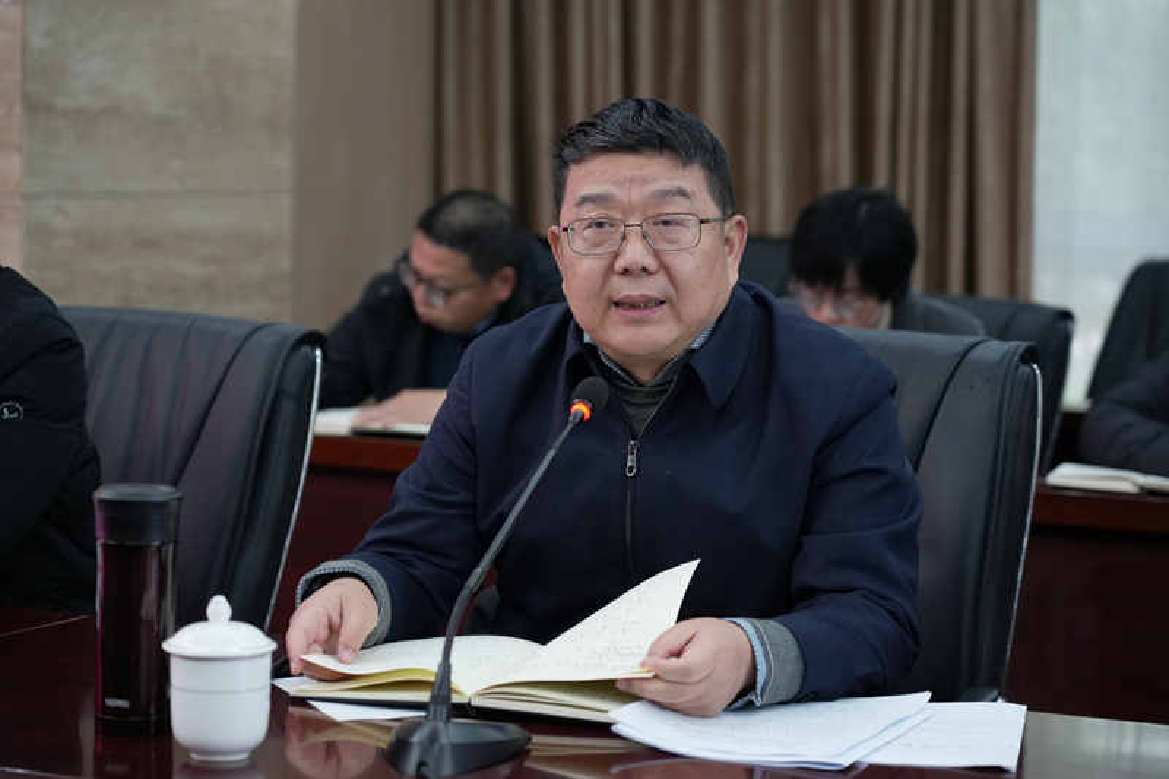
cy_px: 390
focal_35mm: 86
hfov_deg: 23.6
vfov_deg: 15.9
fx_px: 2792
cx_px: 584
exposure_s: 1/100
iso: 2500
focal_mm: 86
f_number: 4
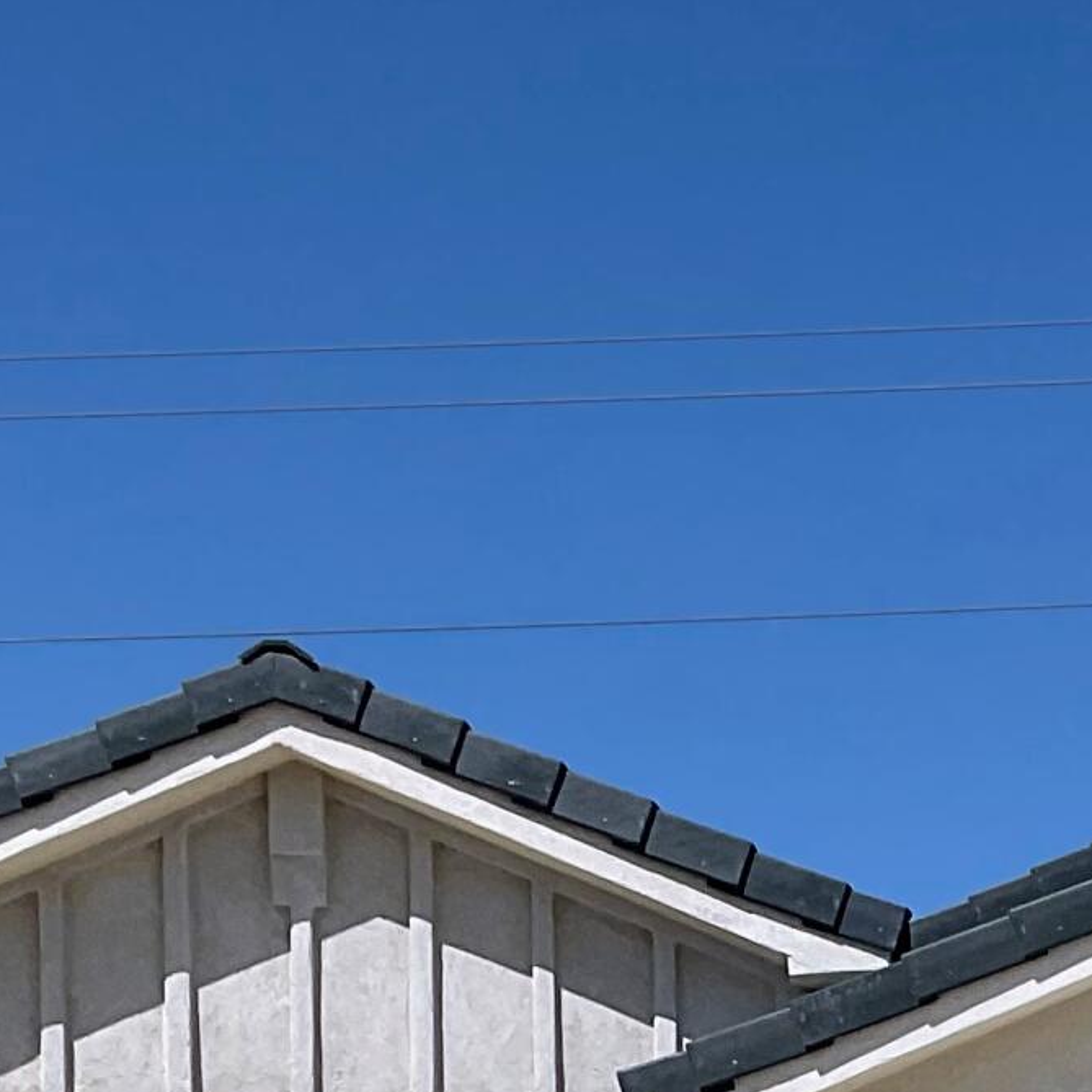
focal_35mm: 115
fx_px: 4104
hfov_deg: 14.8
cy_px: 1725
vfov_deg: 14.0
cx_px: 1162
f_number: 1.8
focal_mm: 3
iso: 20
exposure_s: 1/5814
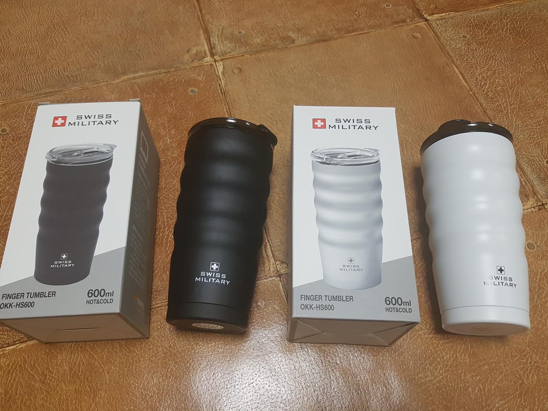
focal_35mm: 26
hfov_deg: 67.3
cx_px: 274
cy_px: 206
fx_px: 412
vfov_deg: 53.1
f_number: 1.7
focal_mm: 4.2
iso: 160
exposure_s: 1/60
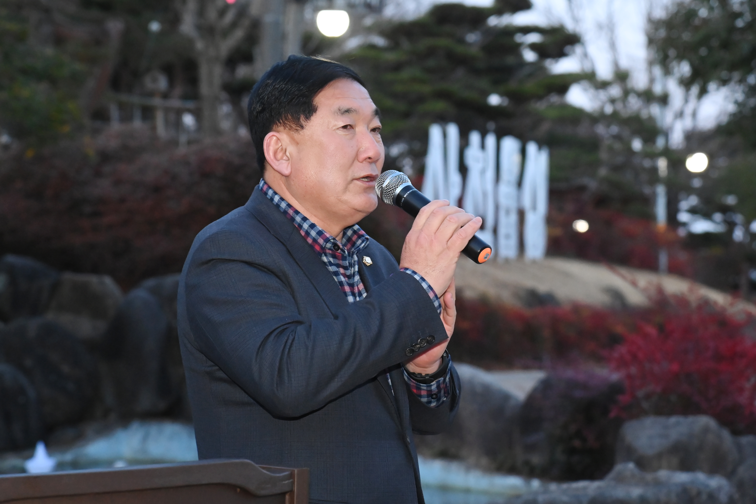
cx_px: 378
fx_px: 2100
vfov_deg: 13.7
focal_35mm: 100
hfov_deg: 20.4
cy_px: 252
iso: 8000
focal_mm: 100
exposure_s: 1/200
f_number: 6.3
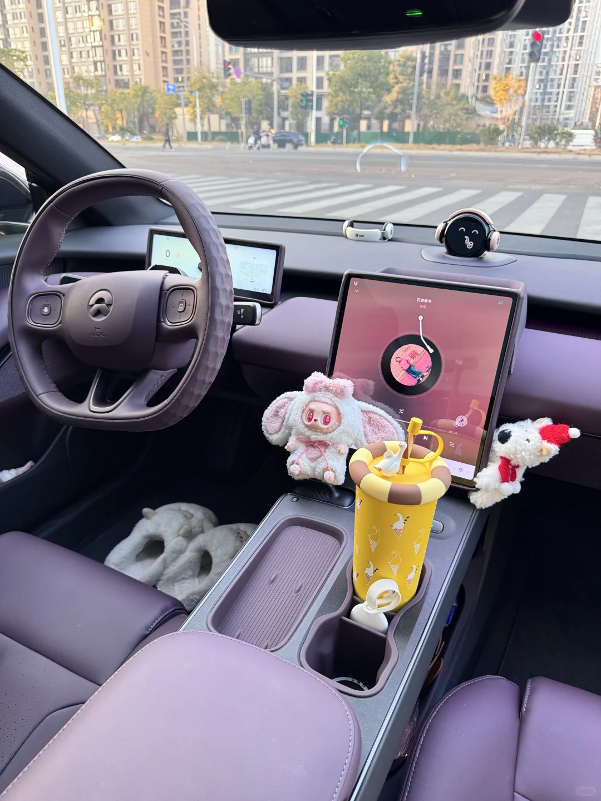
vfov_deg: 71.6
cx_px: 300
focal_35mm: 24
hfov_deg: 56.8
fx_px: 556
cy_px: 400
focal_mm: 6.76
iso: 160
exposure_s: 1/121
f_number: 1.78
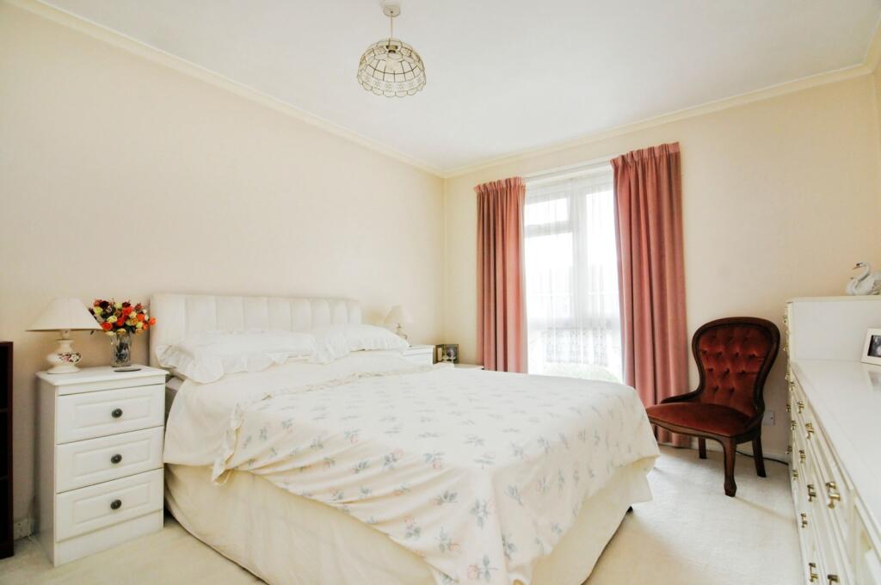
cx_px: 440
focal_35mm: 16
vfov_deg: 71.9
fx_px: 403
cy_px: 292
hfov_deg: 95.1
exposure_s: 1/60
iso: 1000
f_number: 6.3
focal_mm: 11
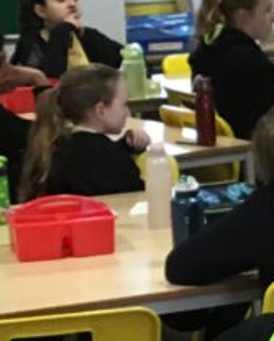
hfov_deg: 8.0
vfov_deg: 10.5
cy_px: 176
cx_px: 584
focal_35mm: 183
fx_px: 1851
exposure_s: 1/33
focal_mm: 3.3
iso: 100
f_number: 2.4
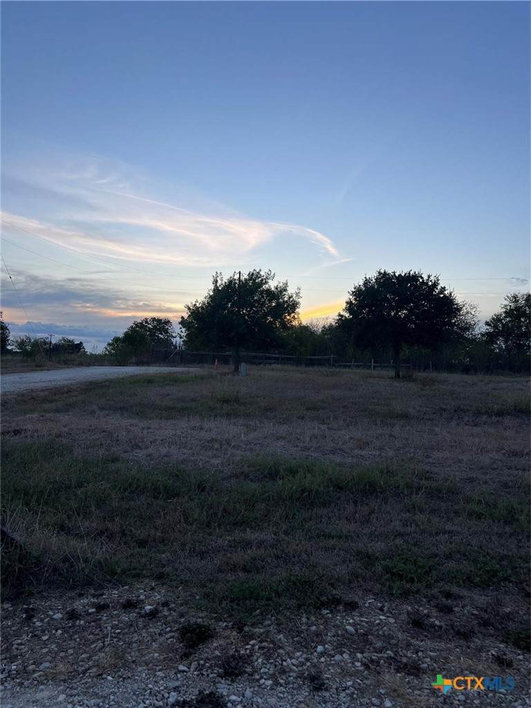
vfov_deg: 67.3
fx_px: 532
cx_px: 266
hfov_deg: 53.1
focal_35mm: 26
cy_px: 354
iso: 40
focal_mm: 5.7
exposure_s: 1/293
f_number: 1.5
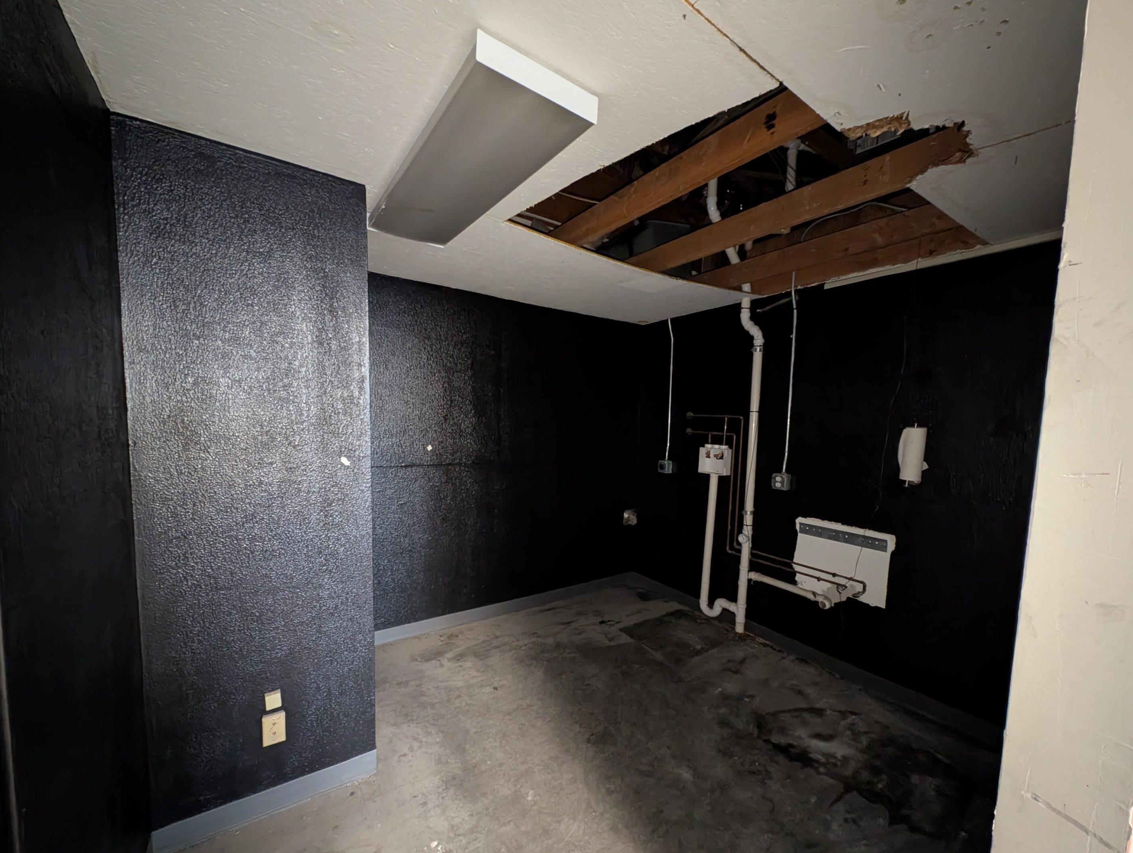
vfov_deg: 89.9
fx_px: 426
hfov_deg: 106.1
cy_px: 457
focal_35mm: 13
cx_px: 567
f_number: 1.95
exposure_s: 1/15
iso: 2522
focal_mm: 2.23
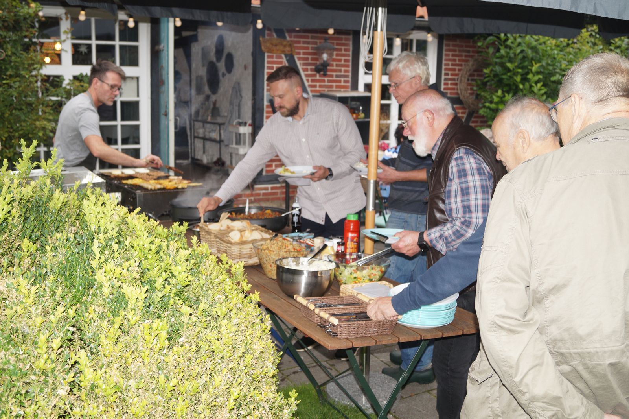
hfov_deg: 53.2
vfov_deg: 36.8
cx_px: 314
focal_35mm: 36
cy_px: 210
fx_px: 629
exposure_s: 1/160
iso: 320
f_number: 4
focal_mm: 24
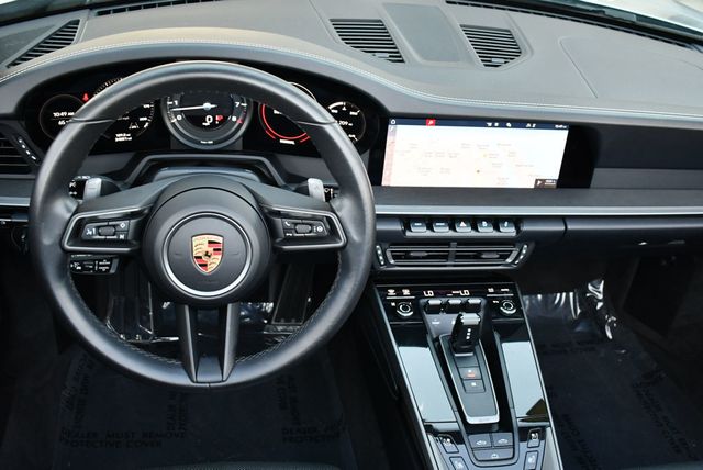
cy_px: 235
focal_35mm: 40
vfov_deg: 33.5
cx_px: 352
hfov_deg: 48.4
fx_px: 782
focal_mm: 20
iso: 800
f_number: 3.8
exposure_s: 1/200
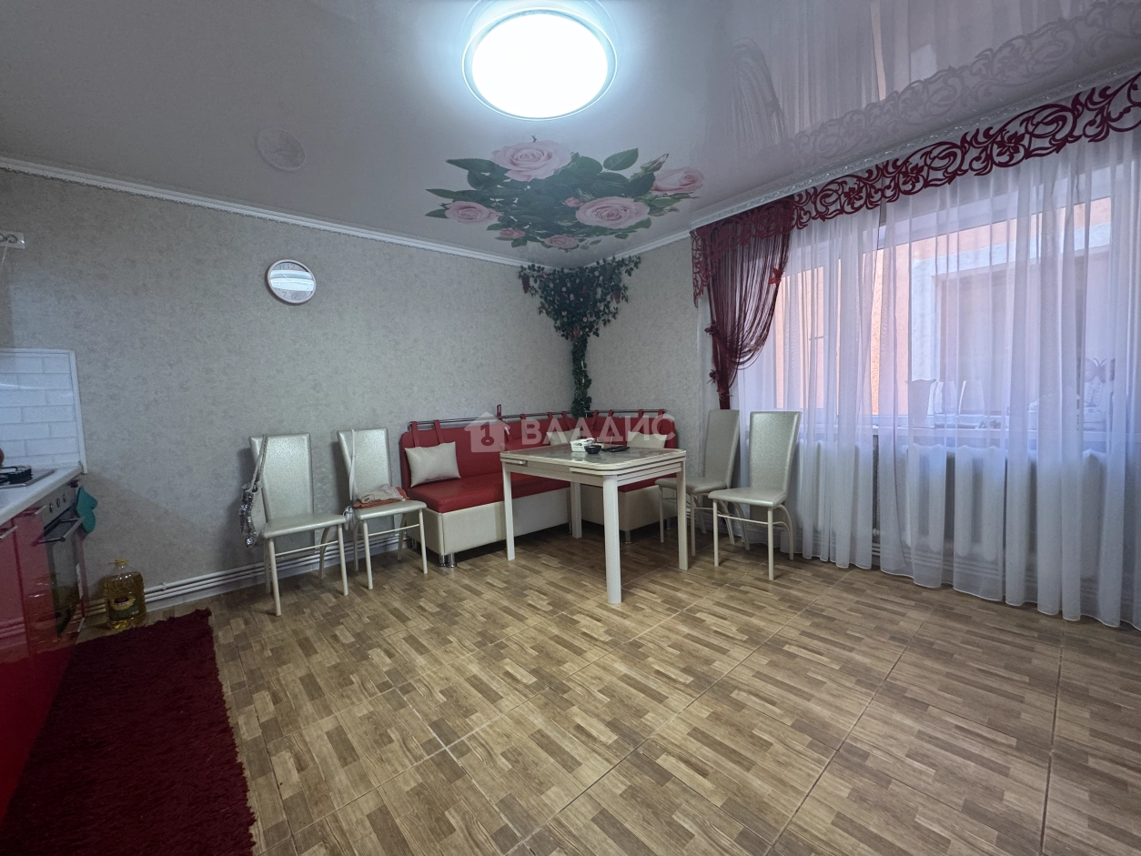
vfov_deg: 85.7
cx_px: 570
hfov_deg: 102.1
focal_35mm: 14
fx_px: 462
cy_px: 428
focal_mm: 2.22
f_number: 2.2
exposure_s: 1/100
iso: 200
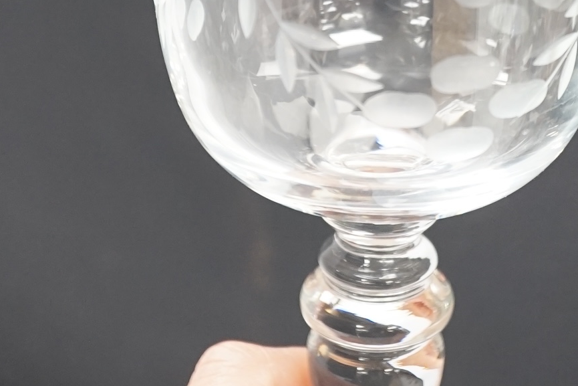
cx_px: 390
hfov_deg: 17.4
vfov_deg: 11.5
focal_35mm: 117
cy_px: -93
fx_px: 1879
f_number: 3.5
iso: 1000
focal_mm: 30
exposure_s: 1/60
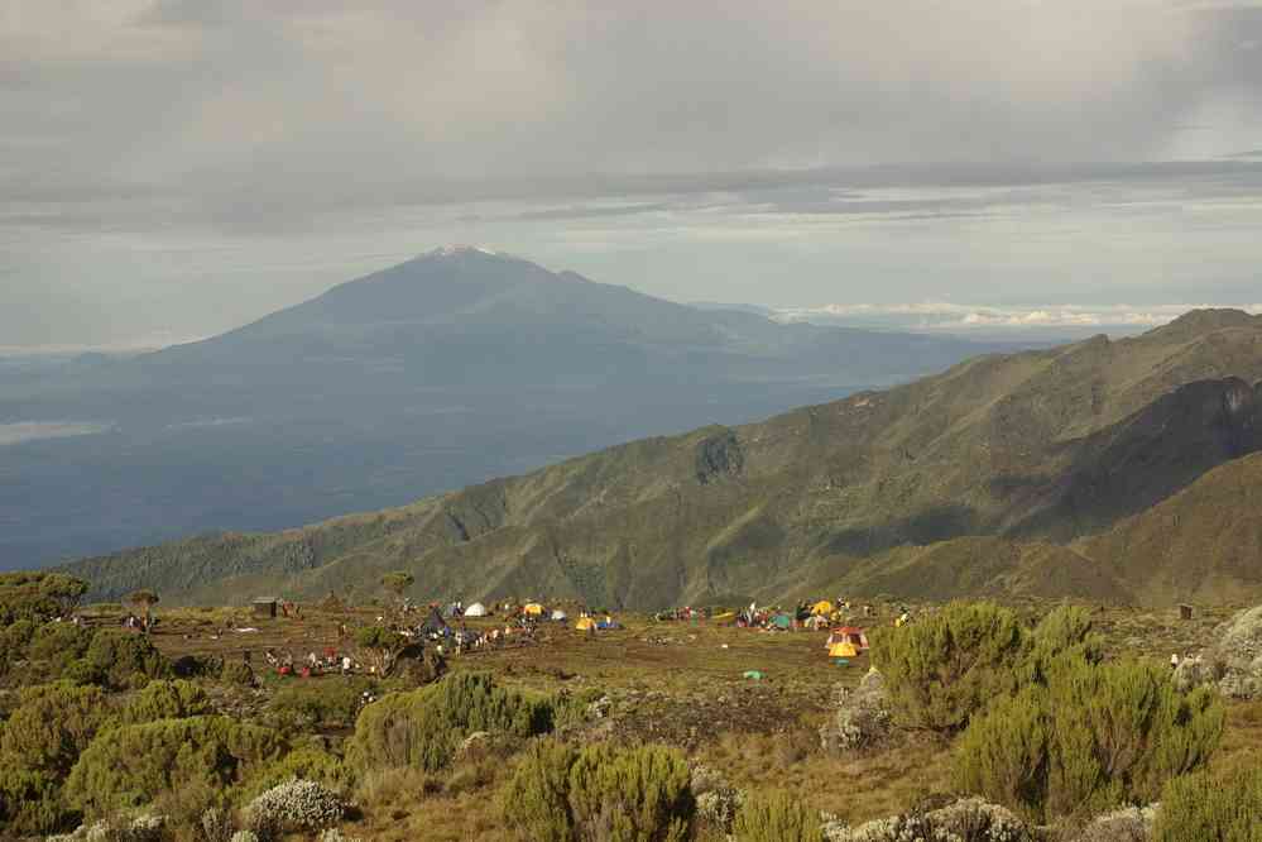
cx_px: 631
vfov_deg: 20.2
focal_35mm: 68
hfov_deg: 29.9
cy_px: 421
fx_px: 2366
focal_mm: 45
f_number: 8
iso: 100
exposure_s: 1/250
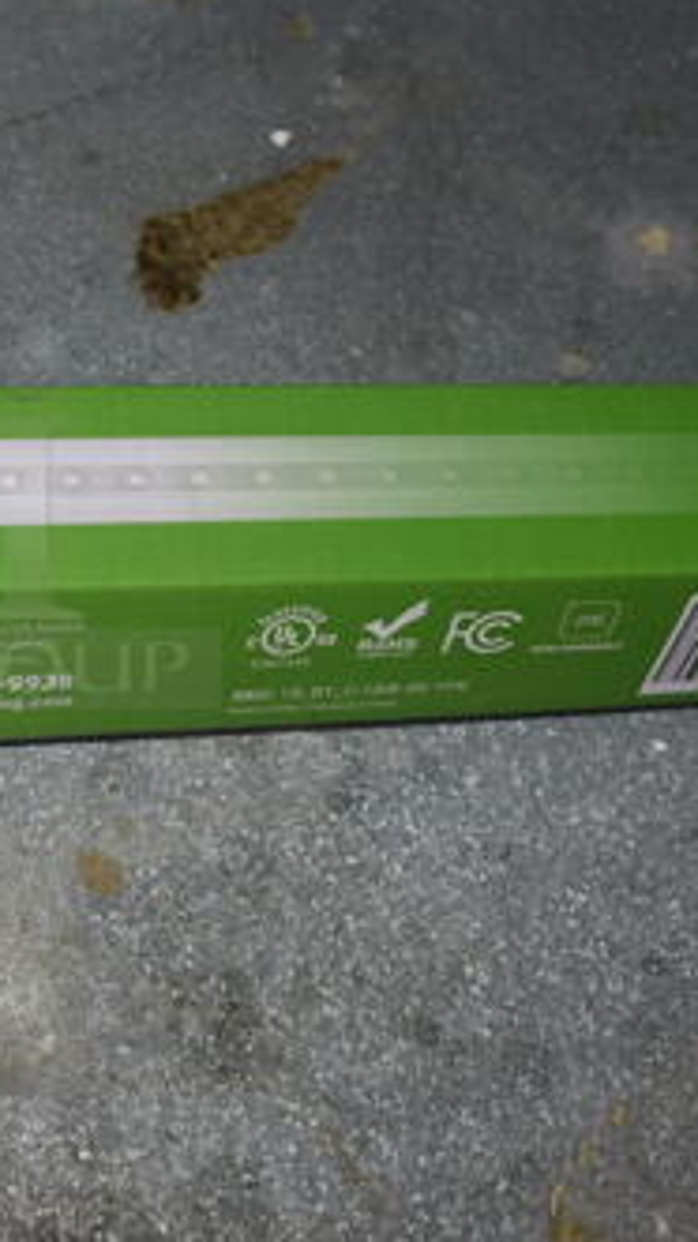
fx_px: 1910
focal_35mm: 58
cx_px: -195
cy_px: 510
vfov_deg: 35.9
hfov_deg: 19.2
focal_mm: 20
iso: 200
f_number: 5.6
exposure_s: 1/30
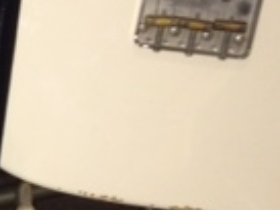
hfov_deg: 12.5
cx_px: -309
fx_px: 1093
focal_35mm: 135
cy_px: 149
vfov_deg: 11.0
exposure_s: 1/16
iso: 64
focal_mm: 4.15
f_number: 2.2
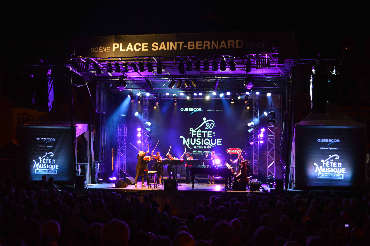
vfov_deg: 28.0
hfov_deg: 41.1
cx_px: 185
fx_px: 493
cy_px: 123
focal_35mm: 48
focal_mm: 32
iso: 400
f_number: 4.8
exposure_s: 1/20
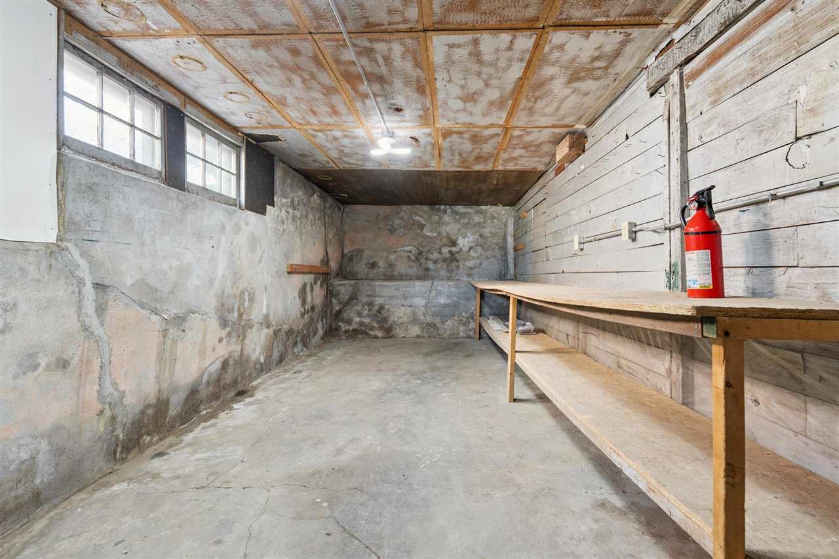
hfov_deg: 96.7
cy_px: 280
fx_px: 373
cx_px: 420
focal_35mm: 16
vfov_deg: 73.7
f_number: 8
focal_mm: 16
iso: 1250
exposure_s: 1/13
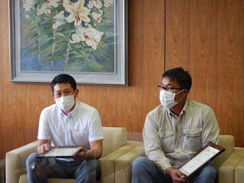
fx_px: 712
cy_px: 92
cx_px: 122
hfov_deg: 19.4
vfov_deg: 14.6
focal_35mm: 101
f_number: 4.8
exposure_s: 1/30
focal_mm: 18.1
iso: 180
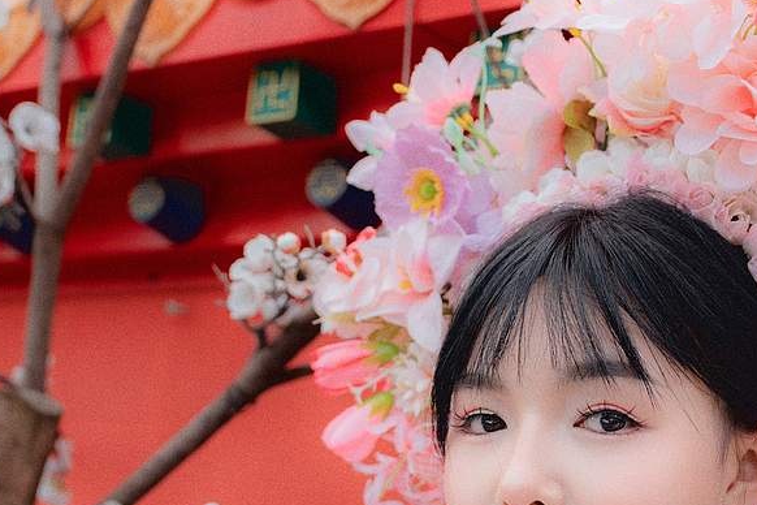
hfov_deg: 26.3
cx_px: 315
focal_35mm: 77
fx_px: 1619
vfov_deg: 17.5
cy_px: 455
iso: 100
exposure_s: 1/400
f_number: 2.8
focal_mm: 35
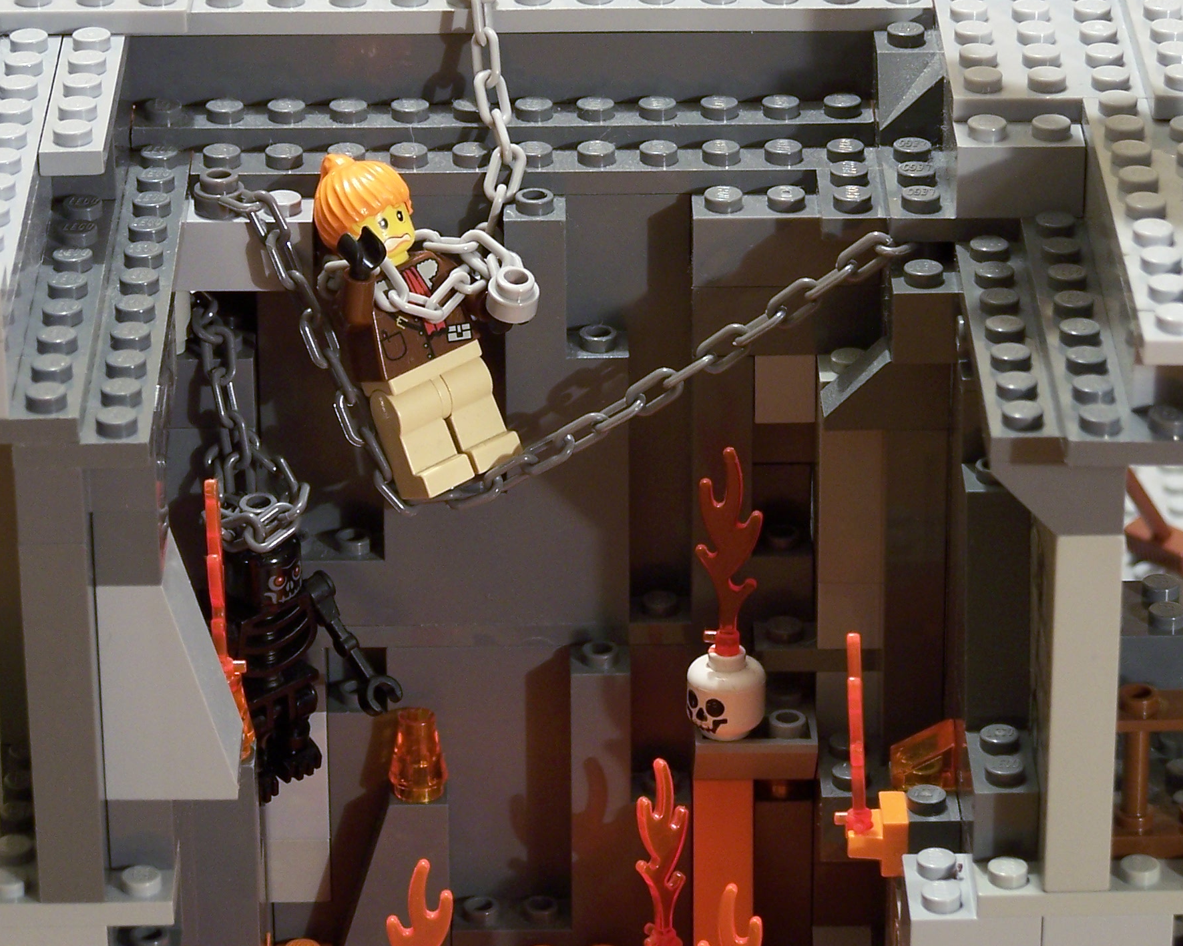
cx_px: 611
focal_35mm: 149
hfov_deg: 12.9
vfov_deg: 10.4
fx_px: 5217
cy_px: 331
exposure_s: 1/2
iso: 80
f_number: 3.2
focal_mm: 17.5
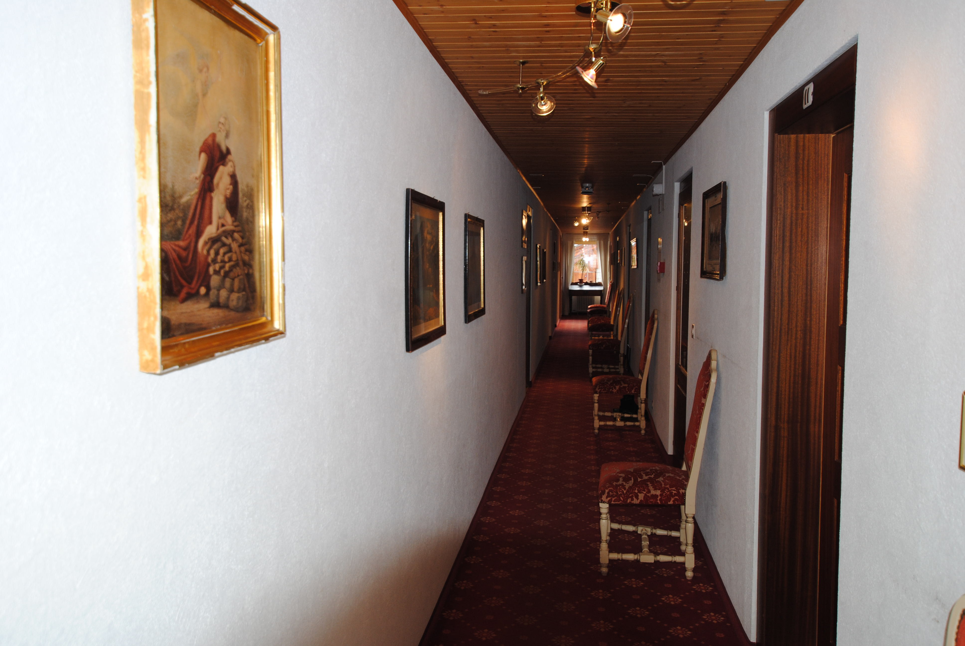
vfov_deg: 43.7
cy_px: 323
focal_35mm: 30
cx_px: 482
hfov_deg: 61.9
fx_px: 805
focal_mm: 20
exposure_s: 1/60
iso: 200
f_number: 3.5
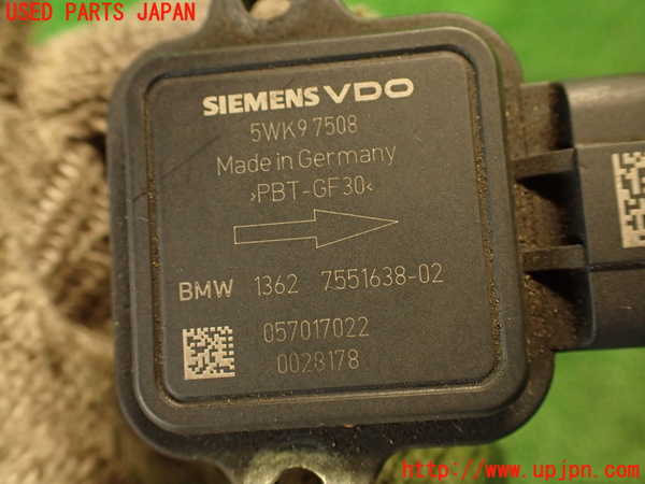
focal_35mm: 32
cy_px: 242
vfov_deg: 44.2
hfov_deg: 56.8
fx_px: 596
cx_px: 322
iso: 640
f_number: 2.4
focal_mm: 5.79
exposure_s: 1/30
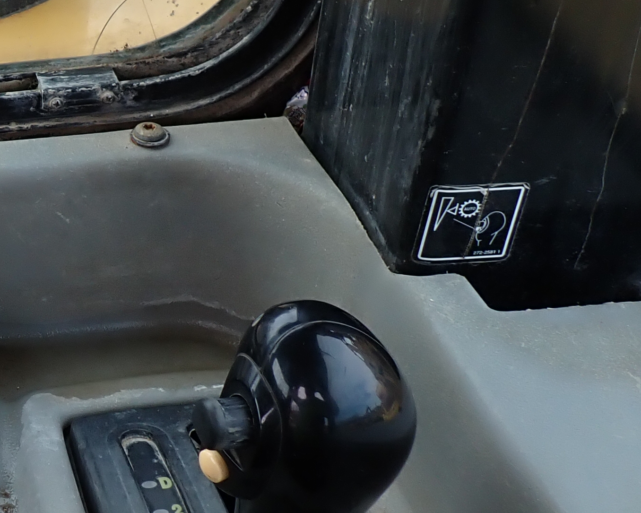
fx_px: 1366
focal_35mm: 72
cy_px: 184
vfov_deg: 21.2
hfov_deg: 23.0
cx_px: -224
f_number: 2.8
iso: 100
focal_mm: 4.5
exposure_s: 1/250
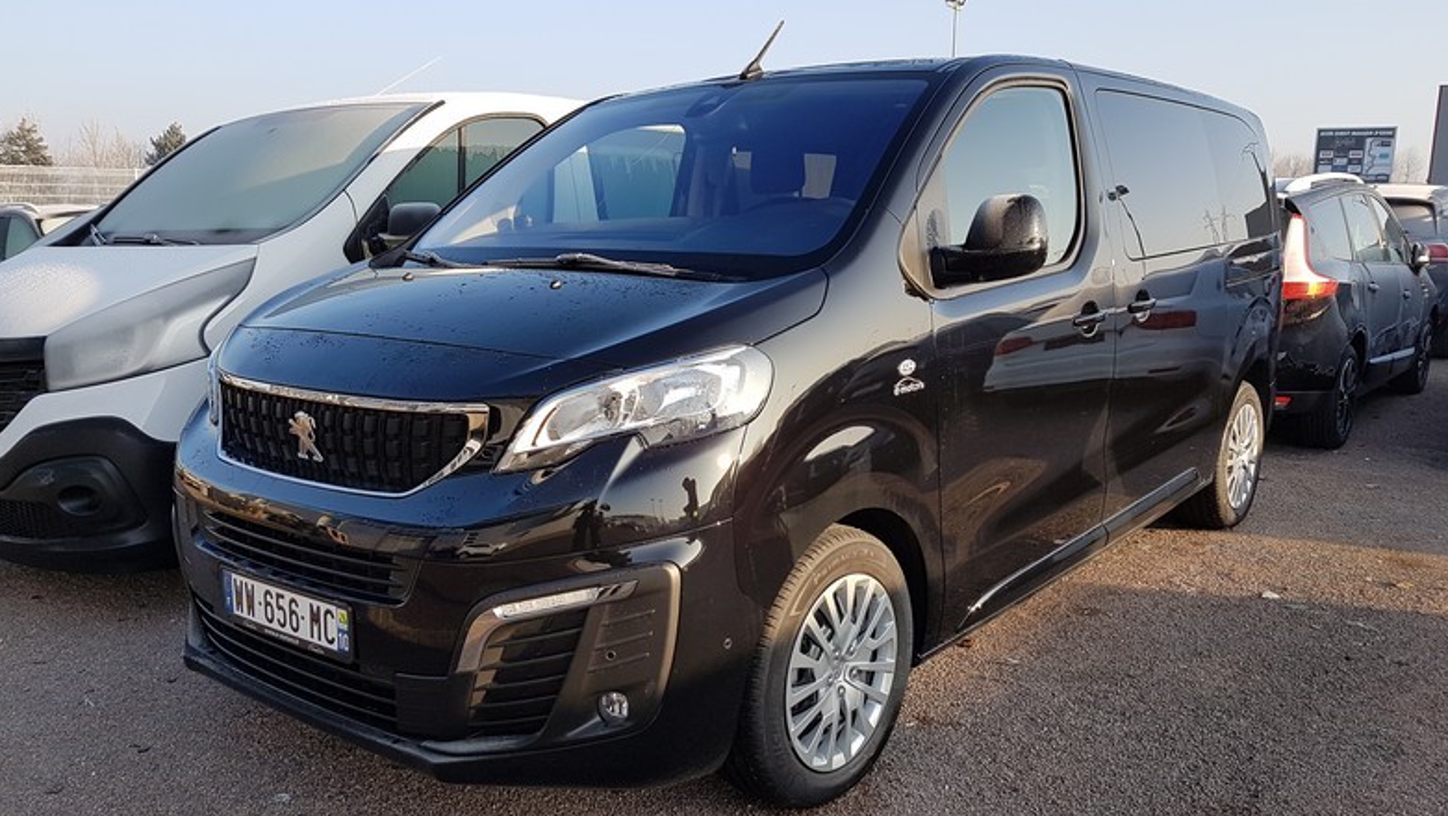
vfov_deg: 40.0
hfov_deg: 66.0
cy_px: 490
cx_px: 730
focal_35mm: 29
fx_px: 1114
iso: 40
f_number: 1.7
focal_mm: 4.2
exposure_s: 1/646
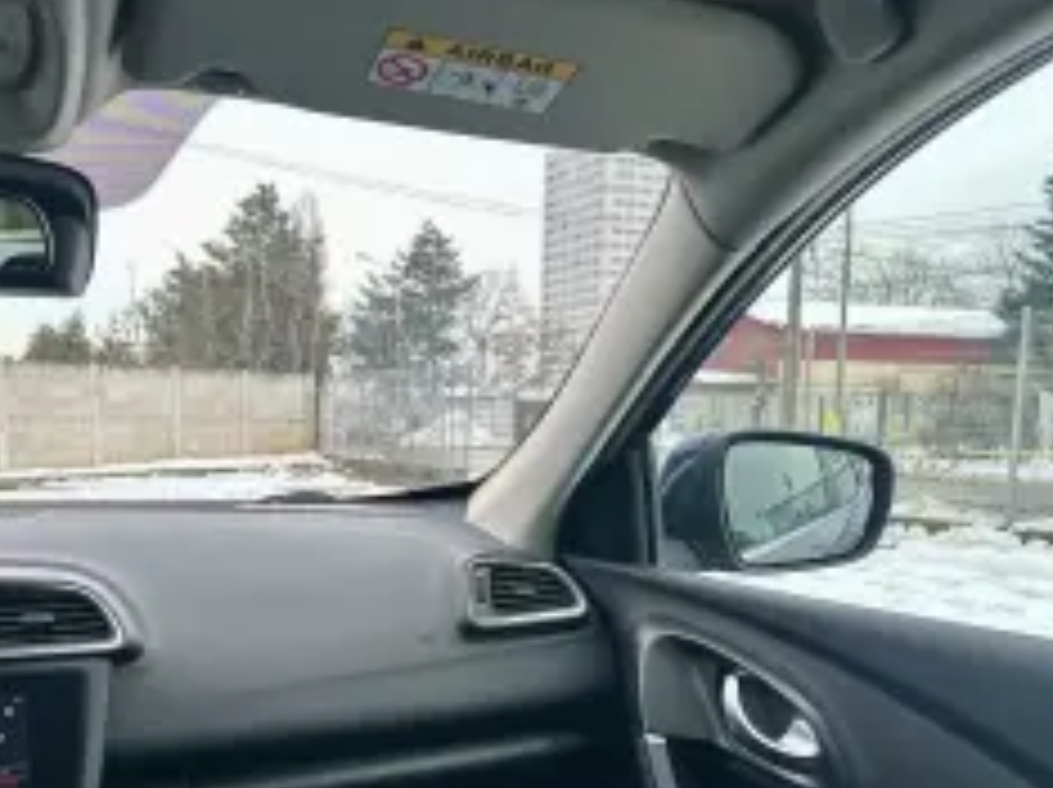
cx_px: 396
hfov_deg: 49.7
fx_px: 1124
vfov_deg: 37.7
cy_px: 590
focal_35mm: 37
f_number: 1.78
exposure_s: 1/999
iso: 125
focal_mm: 6.86
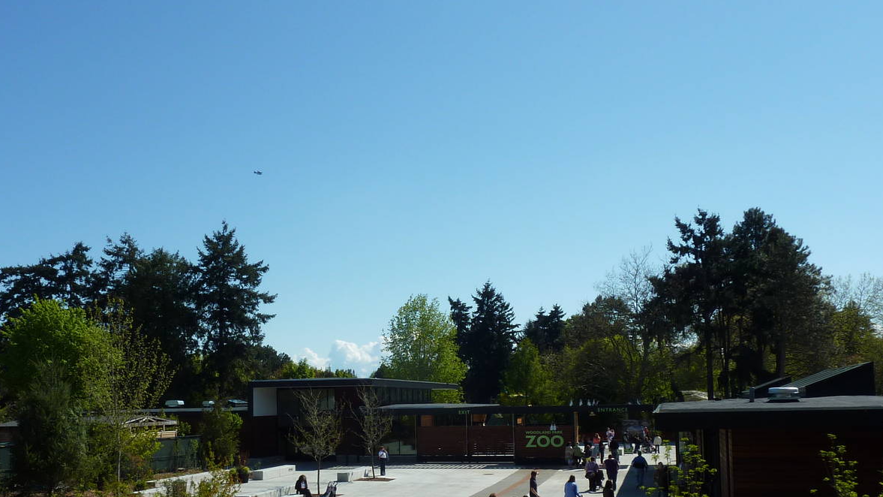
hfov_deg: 50.4
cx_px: 413
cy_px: 342
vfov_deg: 29.4
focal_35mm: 40
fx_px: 937
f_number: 5
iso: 80
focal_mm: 4.4
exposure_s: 1/640
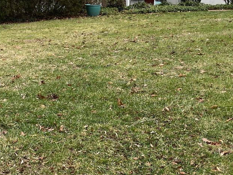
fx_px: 572
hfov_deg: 23.0
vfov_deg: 17.3
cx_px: 120
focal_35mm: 85
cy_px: 59
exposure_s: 1/206
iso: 32
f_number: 1.6
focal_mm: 4.2
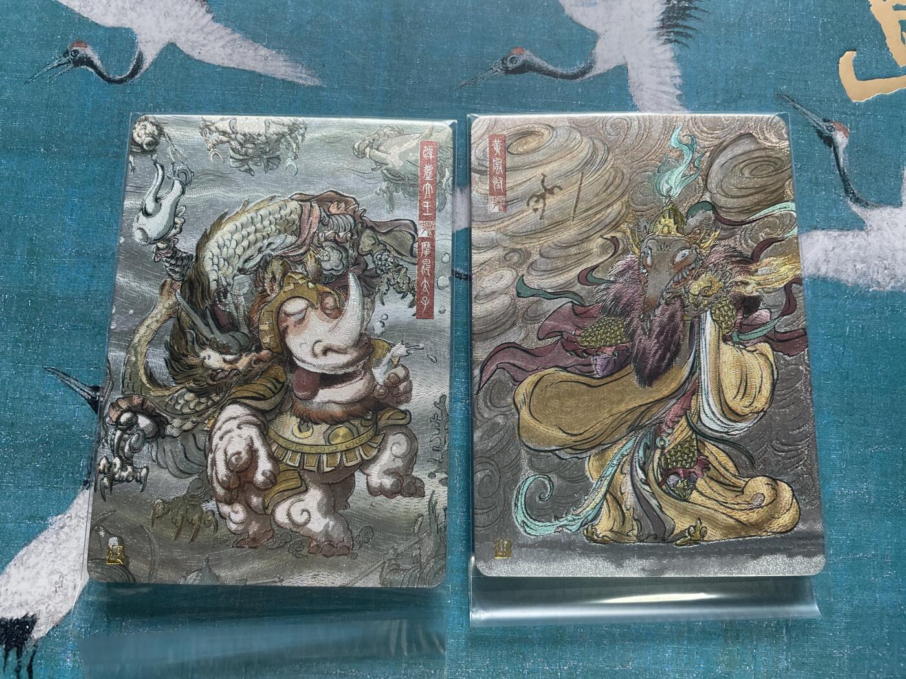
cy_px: 340
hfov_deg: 67.3
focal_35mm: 26
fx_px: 680
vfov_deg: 53.1
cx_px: 453
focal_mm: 4.2
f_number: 1.6
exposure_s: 1/121
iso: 125
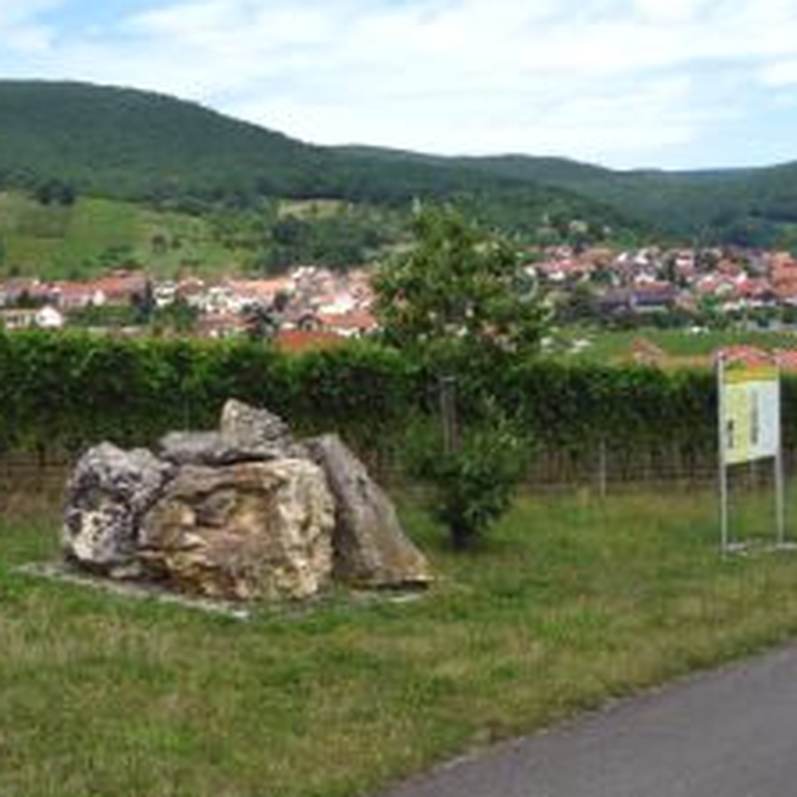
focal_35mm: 44
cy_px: 363
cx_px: 192
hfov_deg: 37.3
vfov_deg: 38.3
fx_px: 1146
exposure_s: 1/1000
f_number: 3.3
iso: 100
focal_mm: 4.7
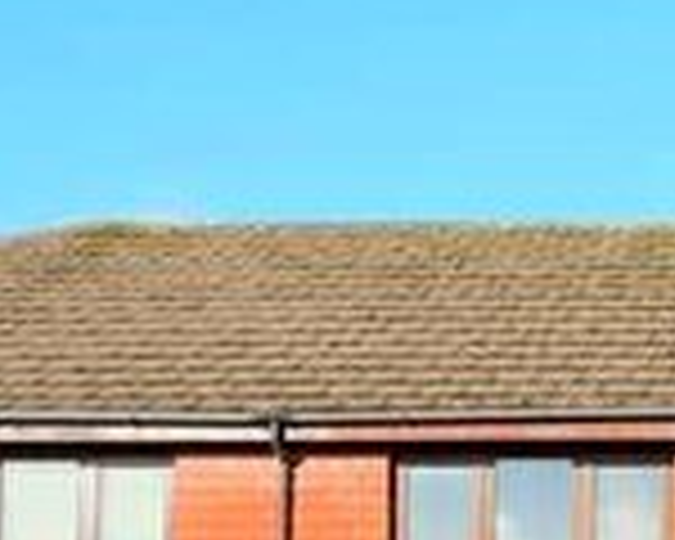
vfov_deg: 14.1
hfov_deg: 17.6
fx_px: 2098
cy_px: 700
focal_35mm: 105
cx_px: 774
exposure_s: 1/400
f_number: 7.1
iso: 400
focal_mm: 16
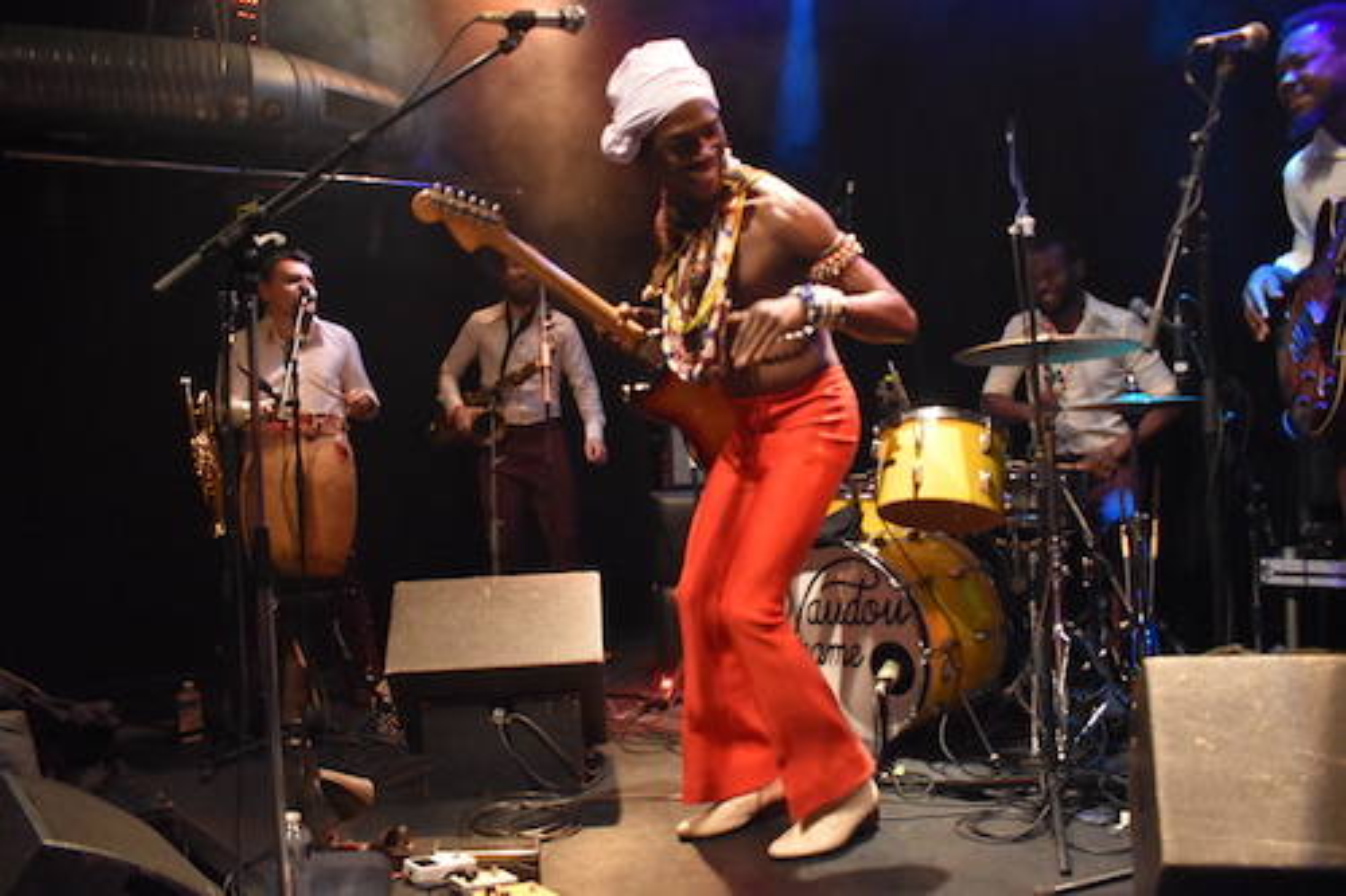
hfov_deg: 67.4
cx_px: 673
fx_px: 1009
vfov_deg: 47.9
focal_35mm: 27
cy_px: 448
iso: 4500
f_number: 3.5
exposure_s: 1/60
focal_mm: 18
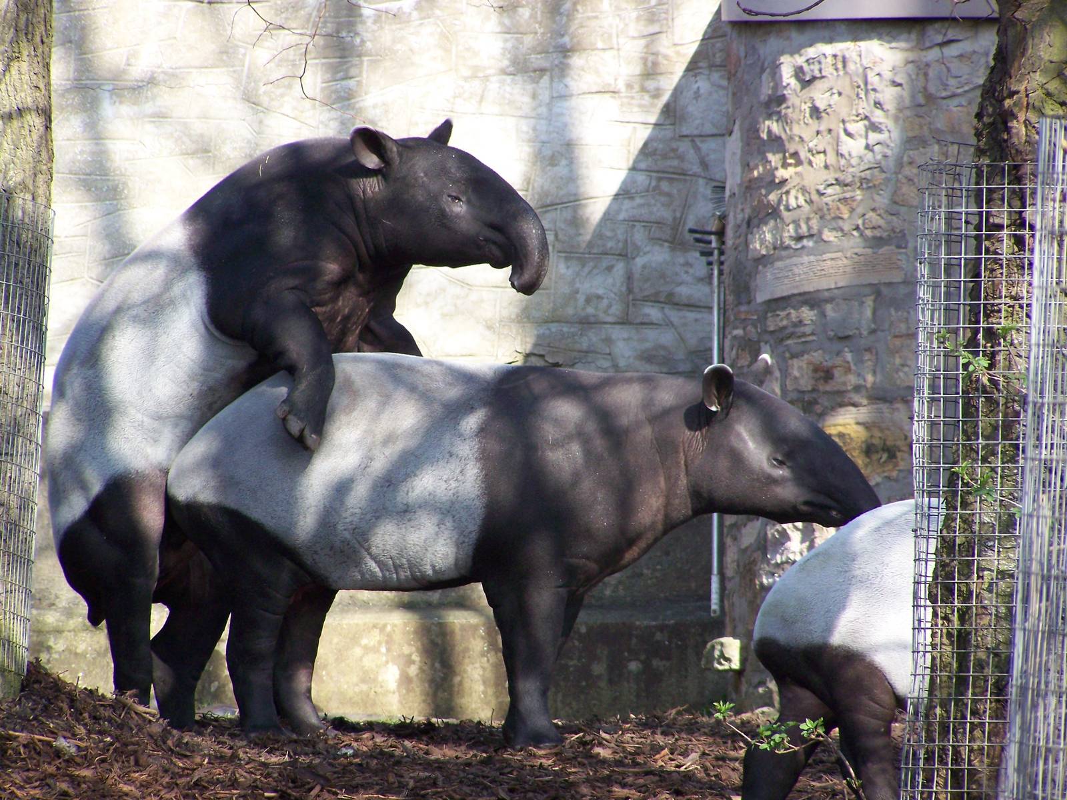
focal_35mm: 288
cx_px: 534
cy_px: 400
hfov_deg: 6.9
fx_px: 8877
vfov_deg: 5.2
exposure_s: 1/400
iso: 160
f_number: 3.4
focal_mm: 47.7
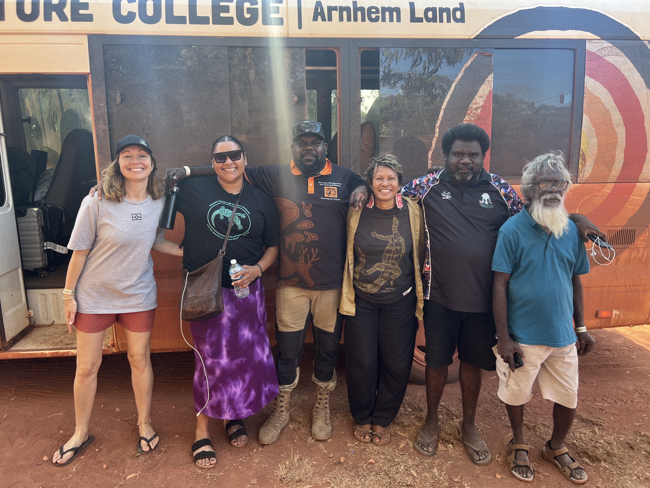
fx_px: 488
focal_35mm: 26
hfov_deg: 67.3
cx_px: 325
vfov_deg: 53.1
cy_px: 244
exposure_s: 1/127
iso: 32
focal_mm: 5.7
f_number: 1.5
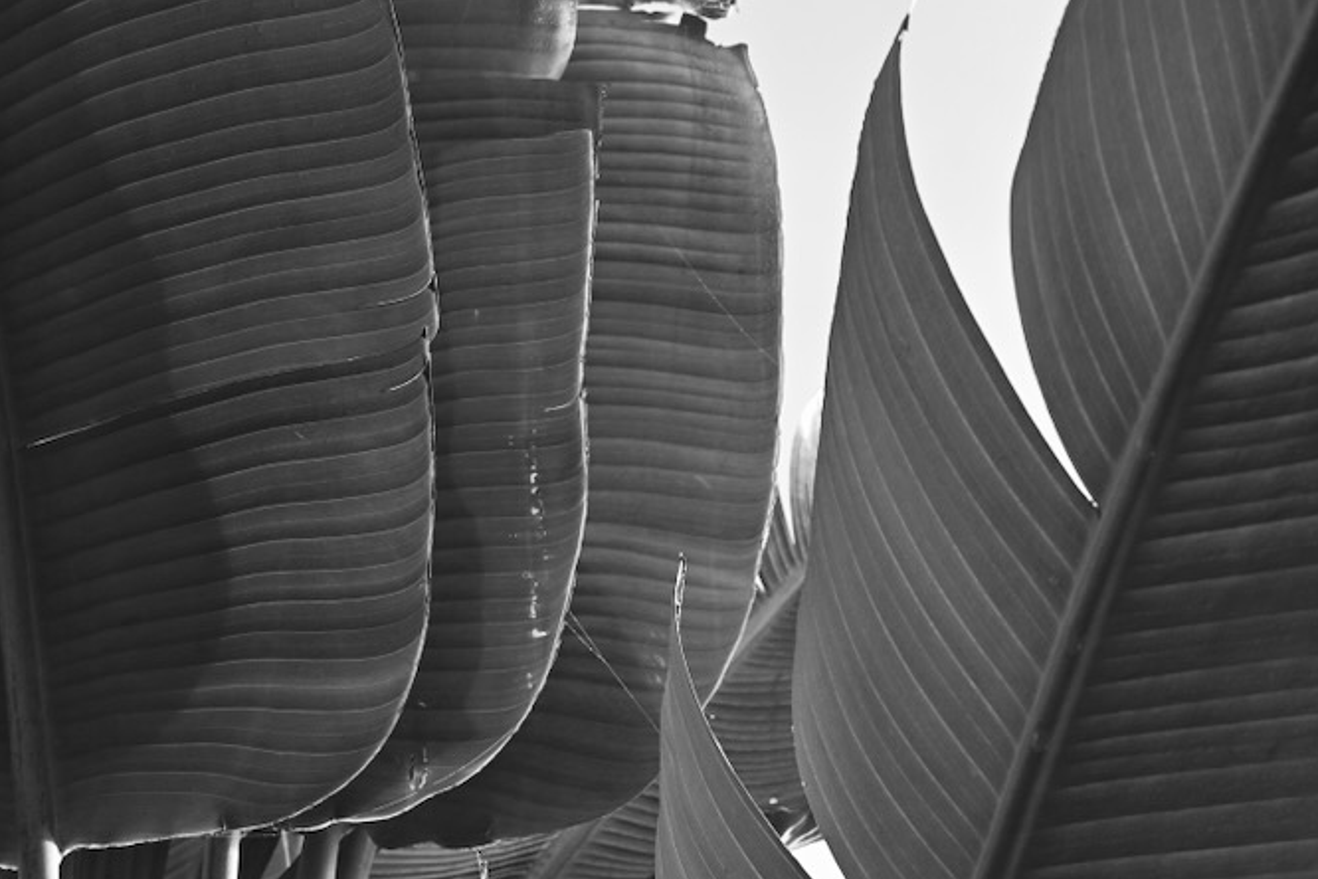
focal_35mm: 76
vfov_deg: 16.9
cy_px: 1132
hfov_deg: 26.4
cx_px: 491
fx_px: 2798
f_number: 6.3
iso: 100
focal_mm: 26.5
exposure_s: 1/160
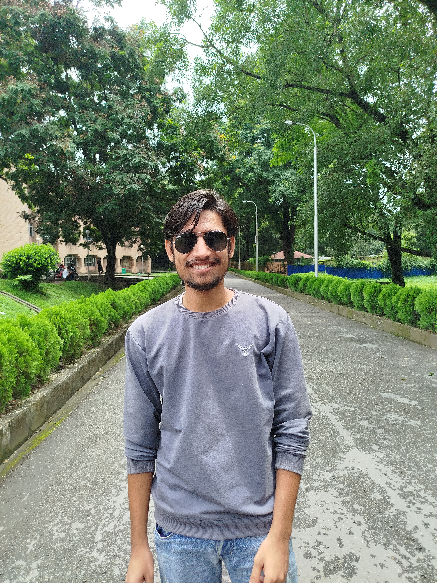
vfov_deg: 71.6
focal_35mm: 24
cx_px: 218
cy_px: 292
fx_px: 404
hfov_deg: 56.8
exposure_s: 1/312
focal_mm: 5.31
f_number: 1.7
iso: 50
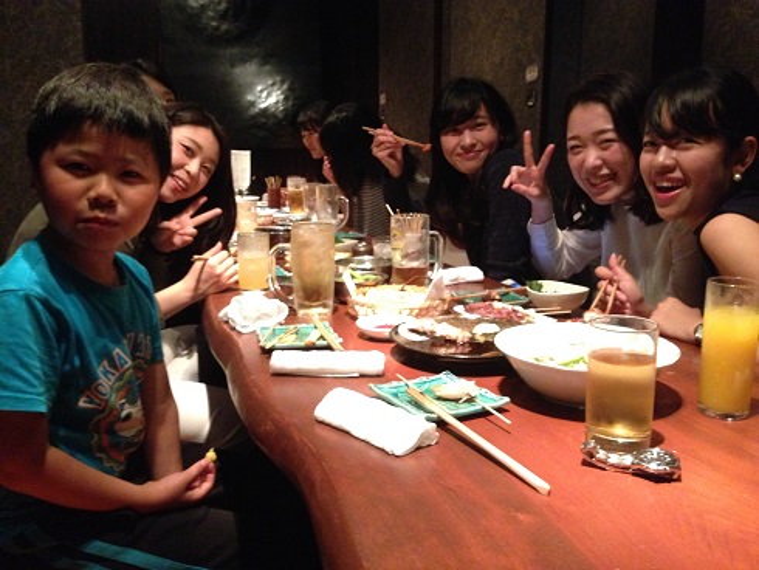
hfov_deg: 55.3
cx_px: 380
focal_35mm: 33
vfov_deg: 43.0
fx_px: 724
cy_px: 285
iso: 640
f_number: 2.4
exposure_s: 1/15
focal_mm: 4.12
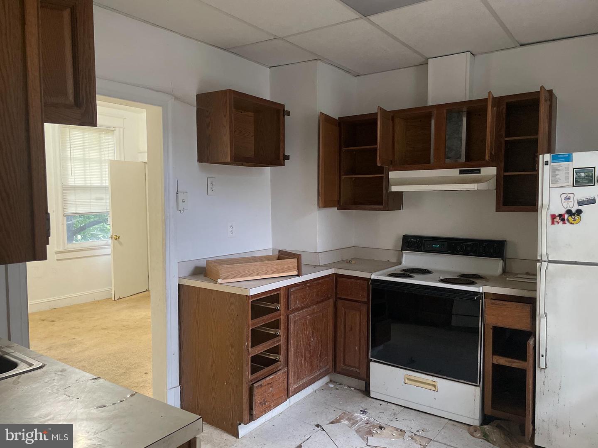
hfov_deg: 67.3
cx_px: 299
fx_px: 449
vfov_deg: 53.1
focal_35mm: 26
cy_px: 224
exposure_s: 1/40
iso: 500
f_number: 1.6
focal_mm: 4.2
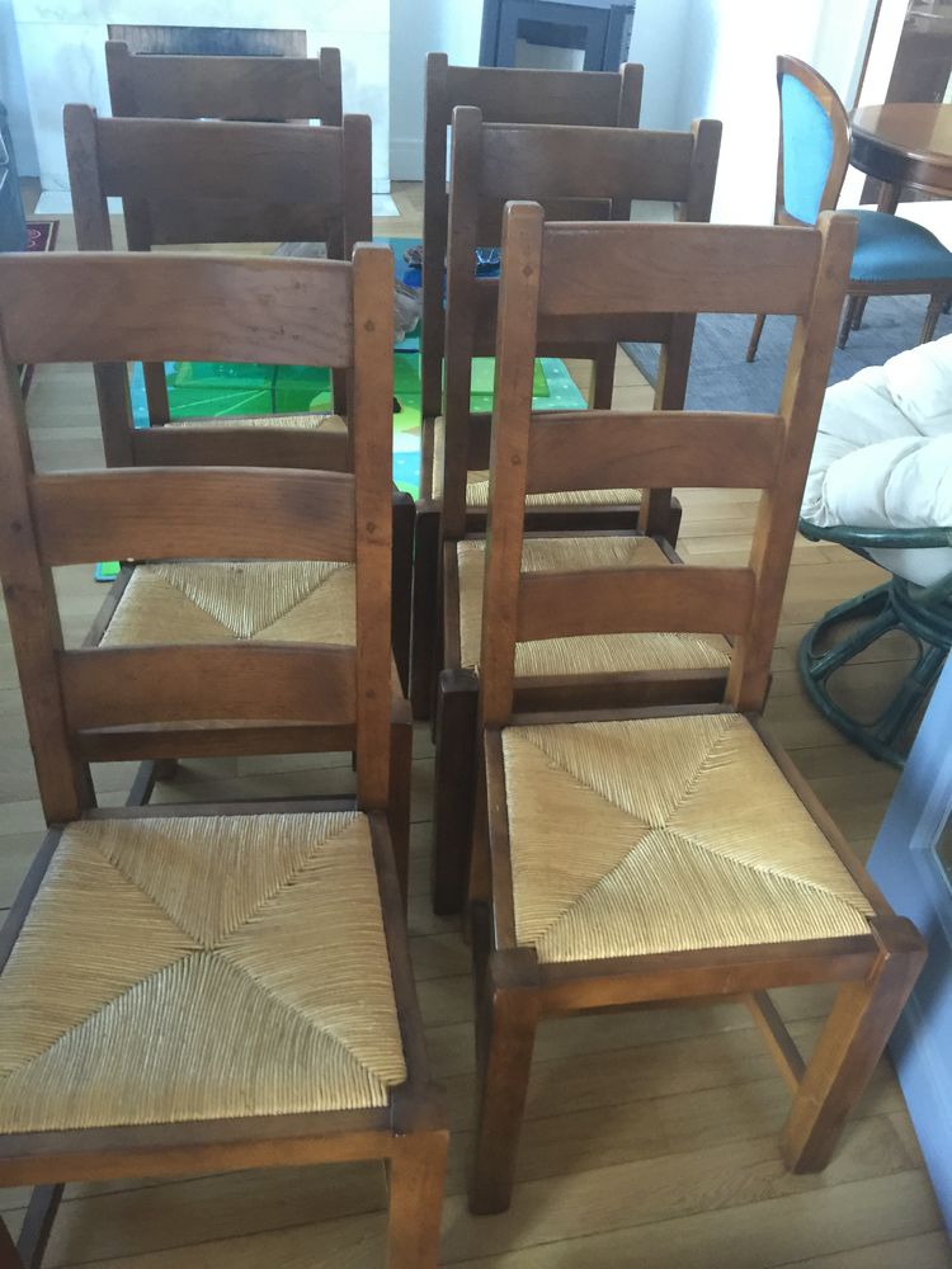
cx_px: 476
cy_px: 634
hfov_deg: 48.2
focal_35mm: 29
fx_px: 1063
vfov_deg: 61.7
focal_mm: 4.15
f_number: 2.2
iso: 125
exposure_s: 1/8
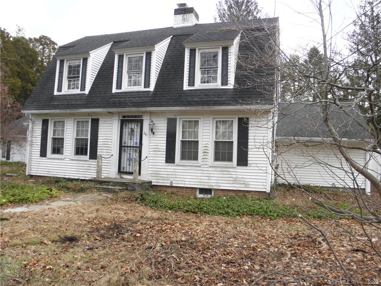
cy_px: 143
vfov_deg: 49.7
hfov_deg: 63.4
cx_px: 190
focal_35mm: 28
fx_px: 308
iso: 100
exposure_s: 1/80
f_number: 3.5
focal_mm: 5
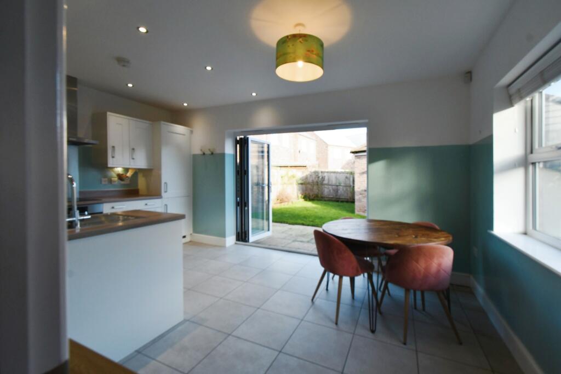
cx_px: 280
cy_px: 187
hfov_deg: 100.4
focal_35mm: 15
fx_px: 234
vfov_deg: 77.3
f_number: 8
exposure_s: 1/50
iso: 400
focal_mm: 10
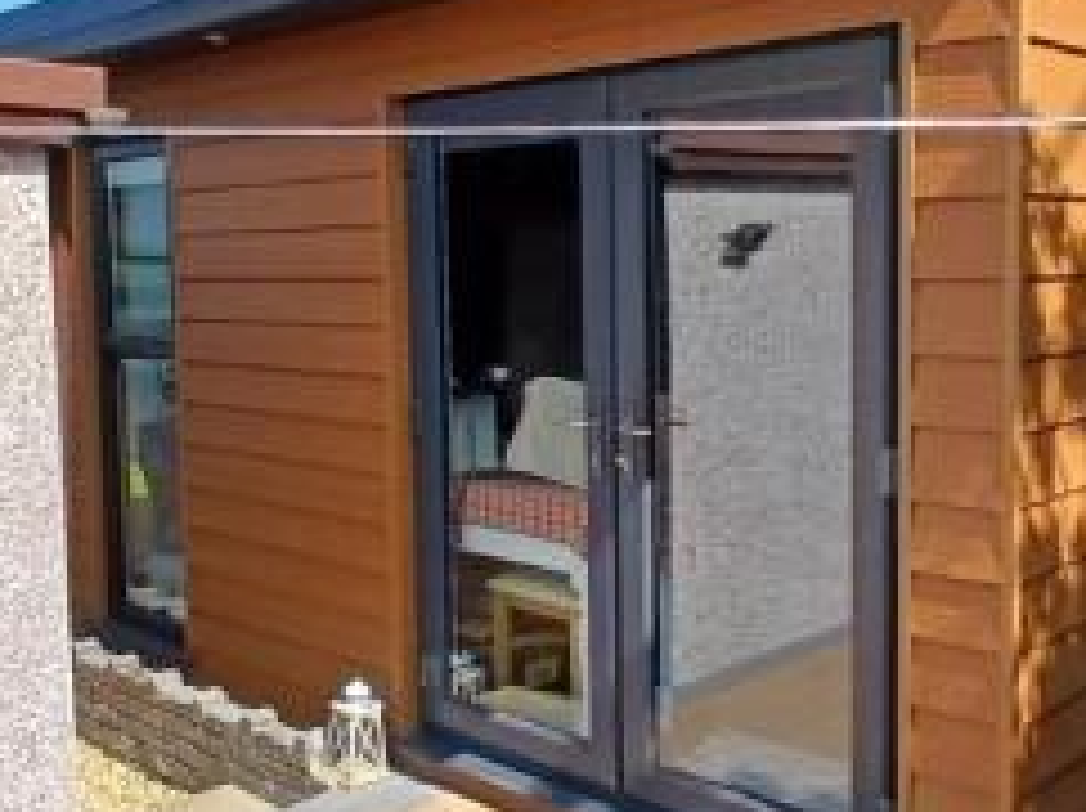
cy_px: 339
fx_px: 1285
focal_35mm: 41
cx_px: 568
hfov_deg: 45.8
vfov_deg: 35.0
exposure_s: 1/1033
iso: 50
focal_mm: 1.4
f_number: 2.2
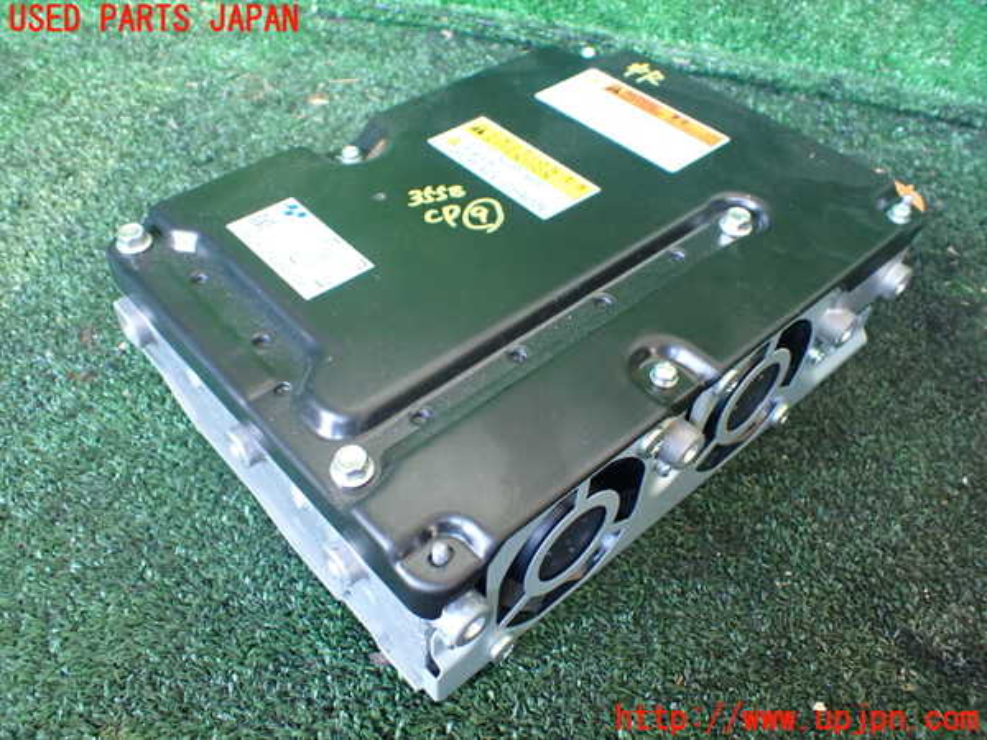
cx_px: 494
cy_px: 370
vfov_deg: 46.8
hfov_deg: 60.0
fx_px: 855
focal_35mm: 30
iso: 800
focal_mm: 5.4
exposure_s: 1/50
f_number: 2.3
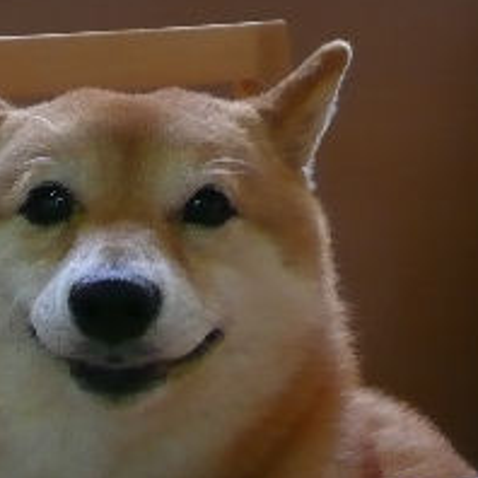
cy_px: 304
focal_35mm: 94
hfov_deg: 18.5
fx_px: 1469
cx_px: 176
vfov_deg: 18.5
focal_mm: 5.8
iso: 250
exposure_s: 1/60
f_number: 3.7
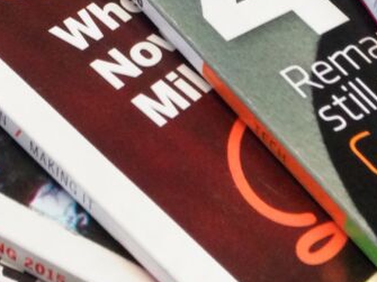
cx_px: 41
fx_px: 1372
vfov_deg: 11.2
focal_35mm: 126
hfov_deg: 15.5
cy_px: -157
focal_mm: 4.12
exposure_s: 1/20
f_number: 2.4
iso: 64
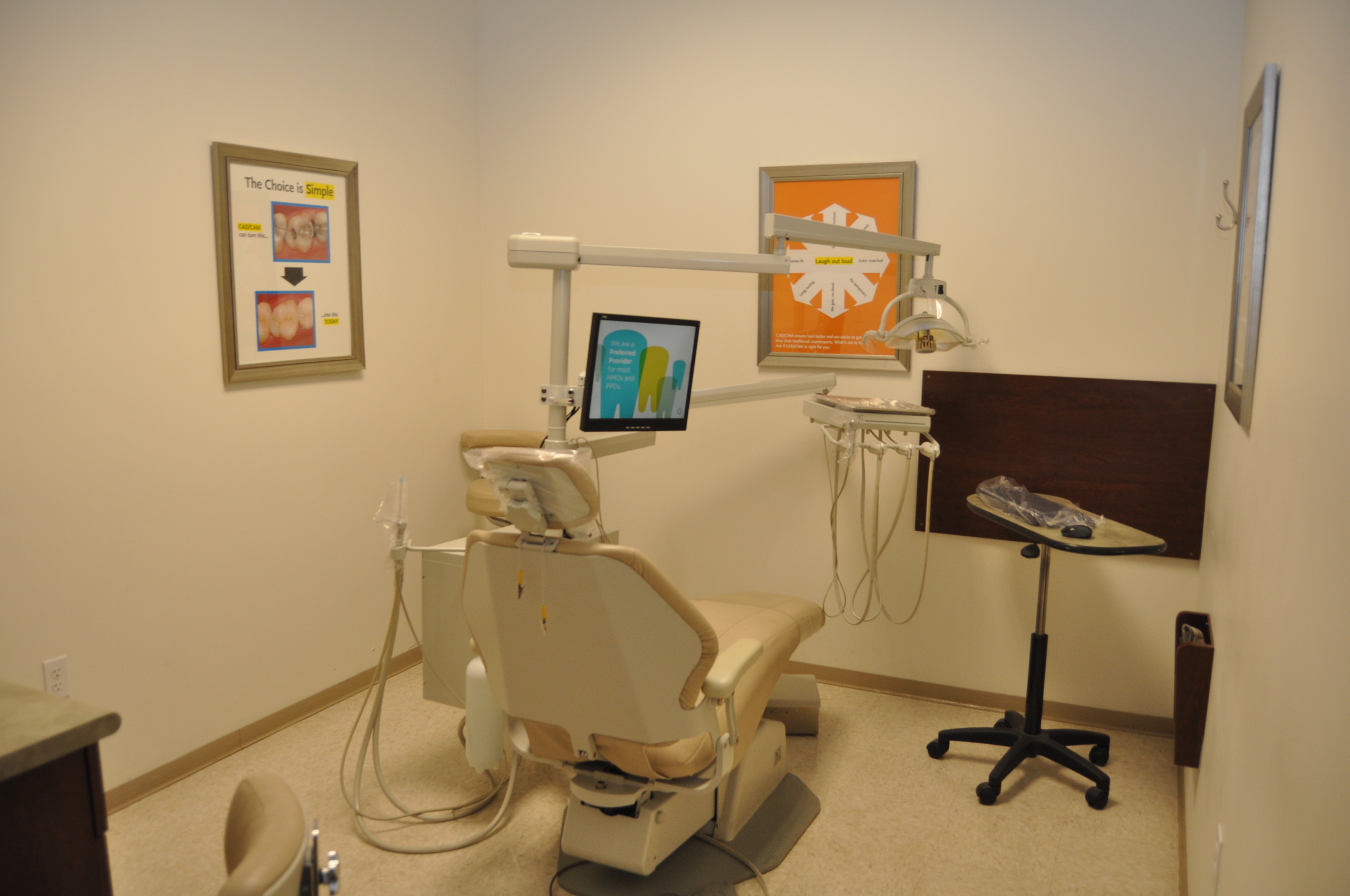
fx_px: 1011
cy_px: 448
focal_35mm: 27
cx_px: 675
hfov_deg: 67.4
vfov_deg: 47.8
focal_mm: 18
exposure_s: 1/60
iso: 500
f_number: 4
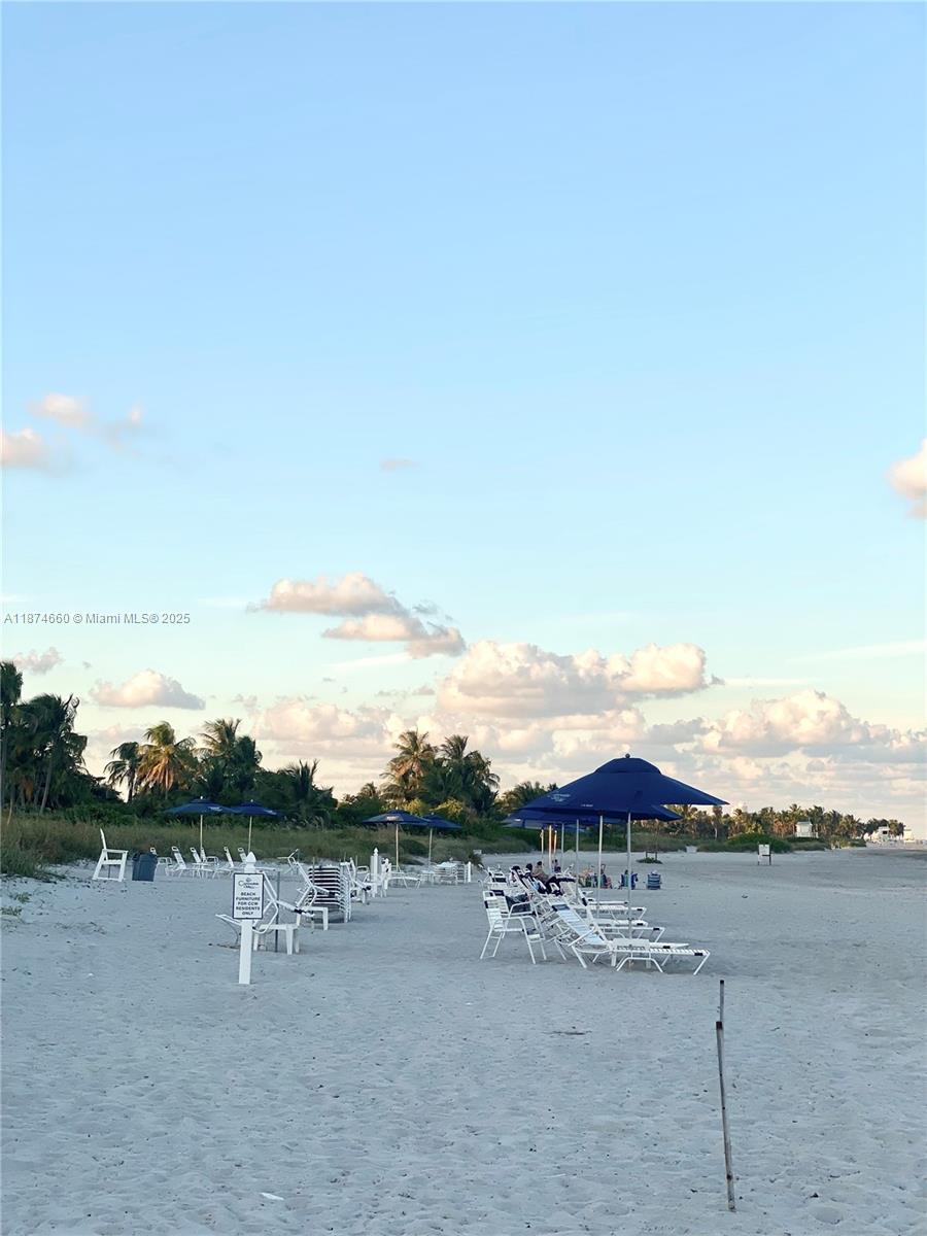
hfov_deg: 28.0
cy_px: 618
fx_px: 1857
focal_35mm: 52
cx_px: 464
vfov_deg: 36.8
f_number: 2
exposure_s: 1/545
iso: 20
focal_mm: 6
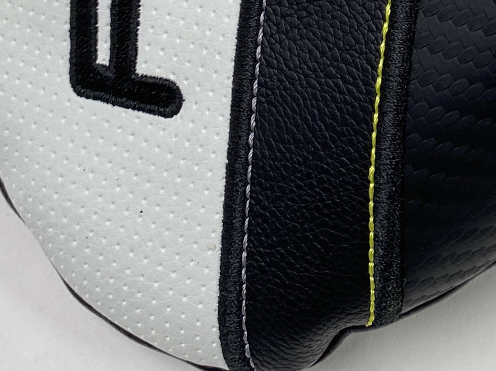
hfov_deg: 17.7
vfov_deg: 13.6
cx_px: 710
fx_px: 1447
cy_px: -211
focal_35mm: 101
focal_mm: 4.25
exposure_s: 1/287
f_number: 1.8
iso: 32
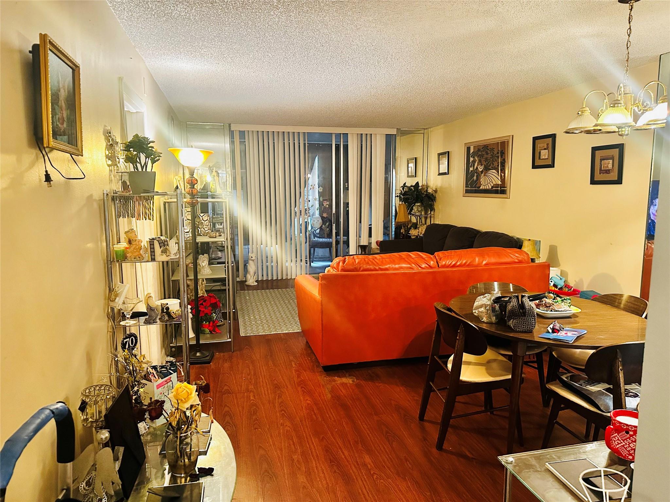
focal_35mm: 24
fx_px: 465
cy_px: 251
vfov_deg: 56.8
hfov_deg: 71.6
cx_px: 335
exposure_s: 1/40
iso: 640
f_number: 1.78
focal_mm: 6.86
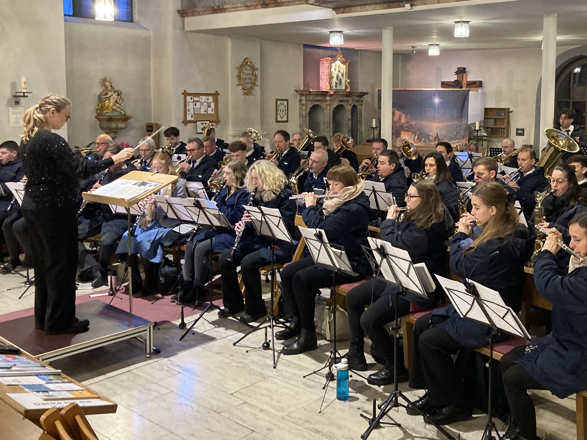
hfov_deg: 48.4
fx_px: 644
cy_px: 154
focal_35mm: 38
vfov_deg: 37.4
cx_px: 377
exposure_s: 1/33
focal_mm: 3.99
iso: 400
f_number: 1.8
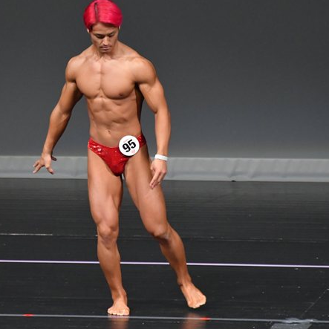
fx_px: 5989
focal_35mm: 557
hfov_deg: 3.1
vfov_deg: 3.1
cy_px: 154
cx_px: 102
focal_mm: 250
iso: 4000
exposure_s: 1/400
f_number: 5.6
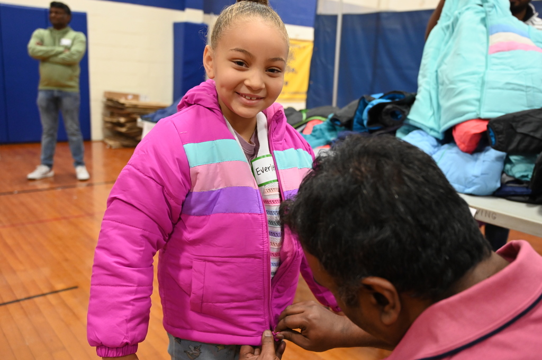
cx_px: 271
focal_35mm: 32
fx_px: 489
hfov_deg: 58.0
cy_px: 180
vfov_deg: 40.5
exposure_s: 1/125
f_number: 4
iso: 3200
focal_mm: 32.5
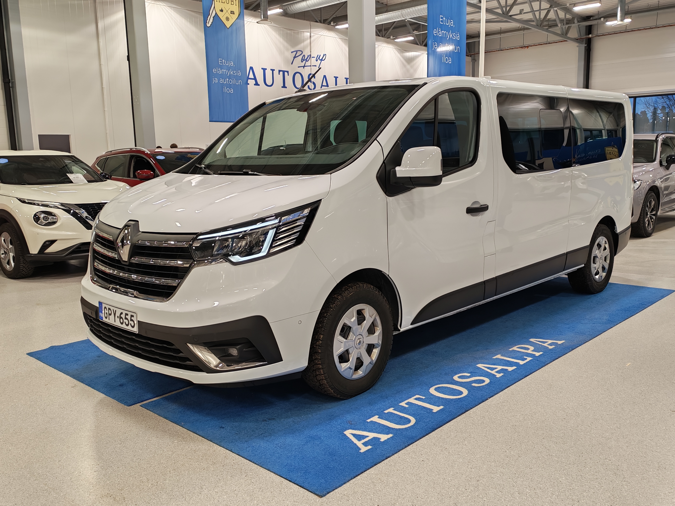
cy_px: 253
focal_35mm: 33
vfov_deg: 42.9
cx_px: 338
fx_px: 643
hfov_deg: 55.4
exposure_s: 1/100
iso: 200
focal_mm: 6.12
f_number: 1.9
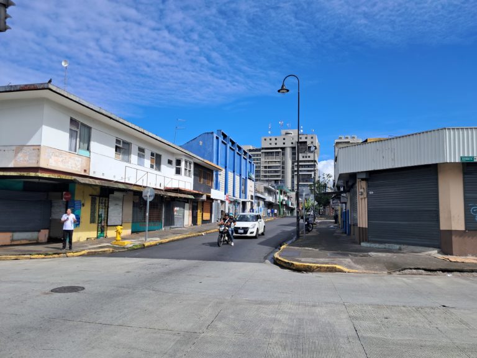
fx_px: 372
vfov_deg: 51.4
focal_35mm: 27
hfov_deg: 65.3
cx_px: 238
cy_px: 179
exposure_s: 1/894
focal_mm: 4
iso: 50
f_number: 1.8
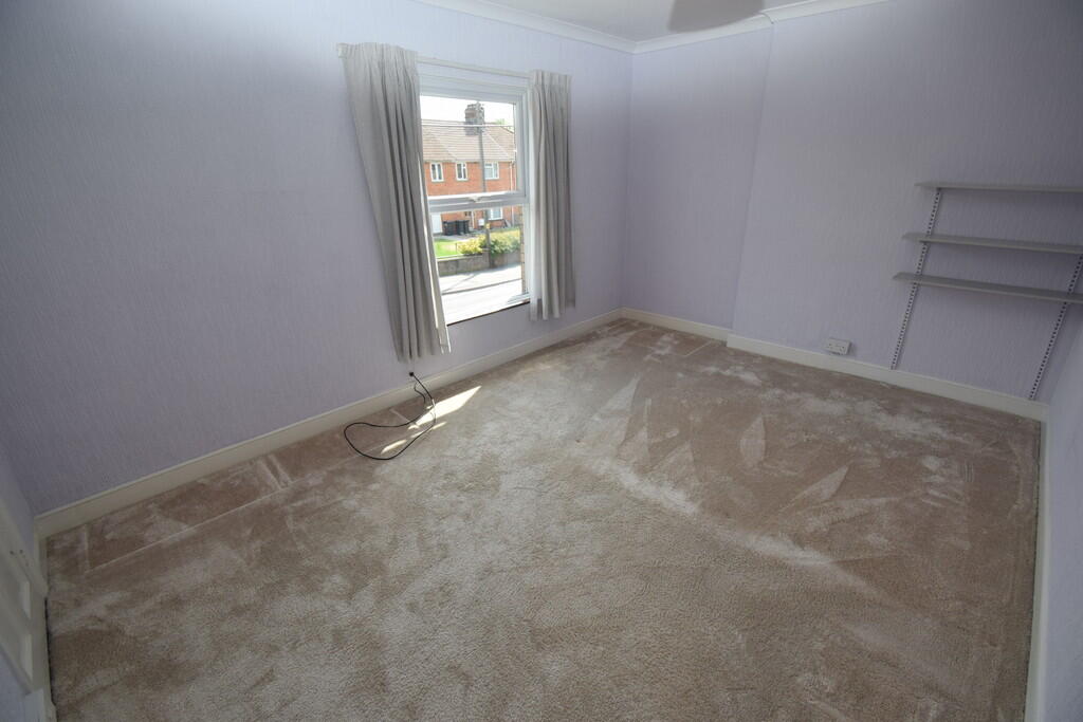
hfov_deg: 100.4
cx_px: 542
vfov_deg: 77.3
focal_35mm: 15
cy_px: 361
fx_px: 451
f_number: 7.1
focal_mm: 10
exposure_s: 1/200
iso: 400
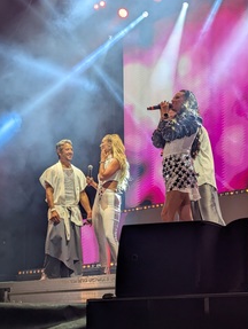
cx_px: 115
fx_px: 639
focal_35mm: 67
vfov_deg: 28.9
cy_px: 173
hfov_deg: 22.0
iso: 137
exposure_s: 1/304
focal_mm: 6.81
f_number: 1.85
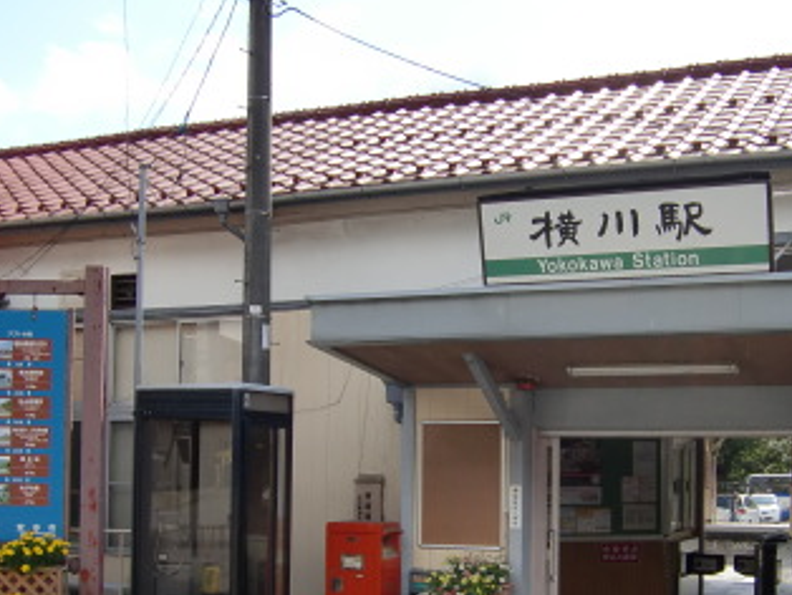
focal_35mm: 57
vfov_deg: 25.3
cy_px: 461
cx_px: 462
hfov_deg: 33.7
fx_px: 1305
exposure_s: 1/1000
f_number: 2.6
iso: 64
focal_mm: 4.9
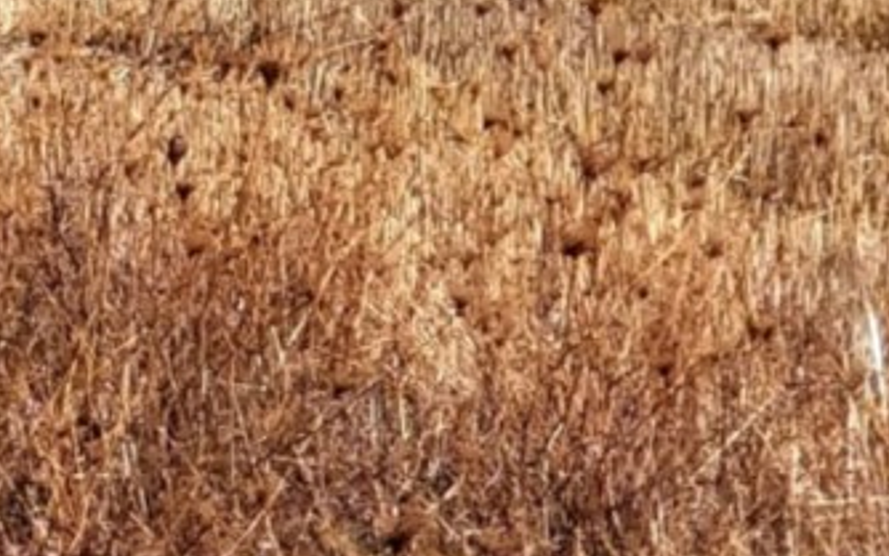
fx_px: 8071
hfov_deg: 6.0
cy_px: -431
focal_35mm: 333
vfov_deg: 3.9
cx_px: -1395
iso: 25
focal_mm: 6
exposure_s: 1/988
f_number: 2.4
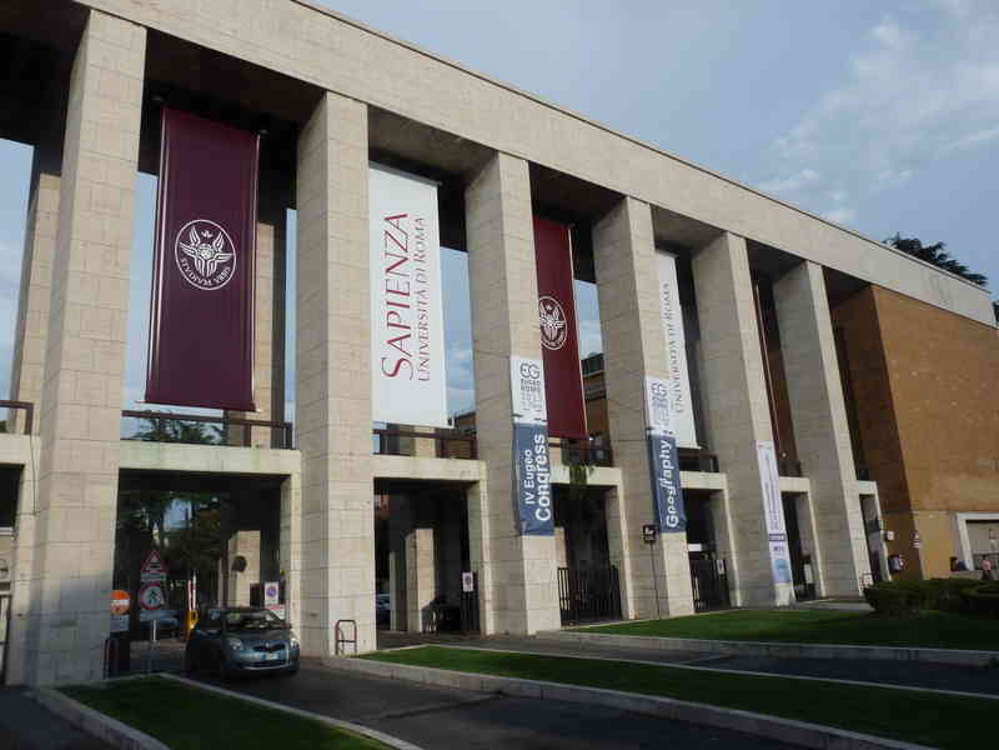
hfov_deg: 65.3
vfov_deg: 51.4
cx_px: 500
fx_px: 779
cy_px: 375
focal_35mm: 27
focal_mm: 4.8
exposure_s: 1/400
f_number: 7.1
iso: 100
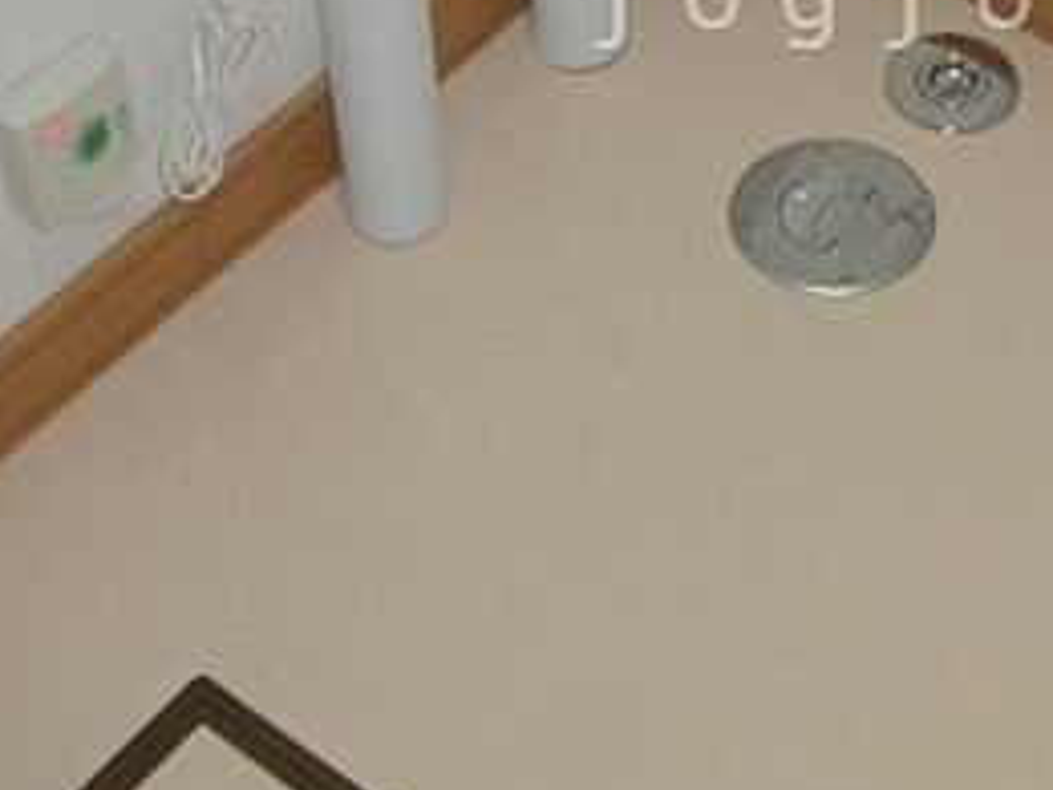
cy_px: 0
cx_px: 871
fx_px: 2768
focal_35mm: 91
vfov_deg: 15.9
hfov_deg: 21.2
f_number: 3.6
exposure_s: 1/60
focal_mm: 6.42
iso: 400
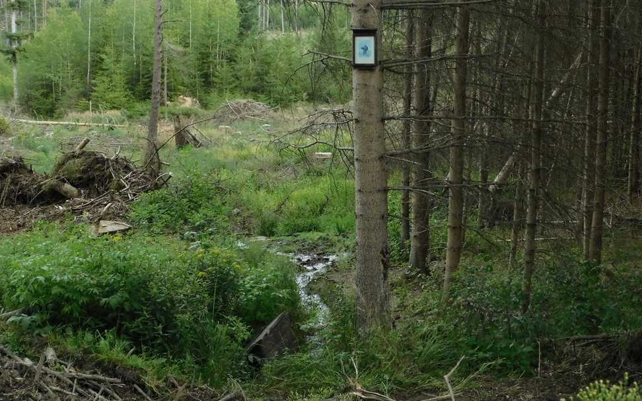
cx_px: 314
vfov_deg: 18.1
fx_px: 1259
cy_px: 179
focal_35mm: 72
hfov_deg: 28.6
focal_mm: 11.7
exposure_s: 1/800
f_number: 4.2
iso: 800
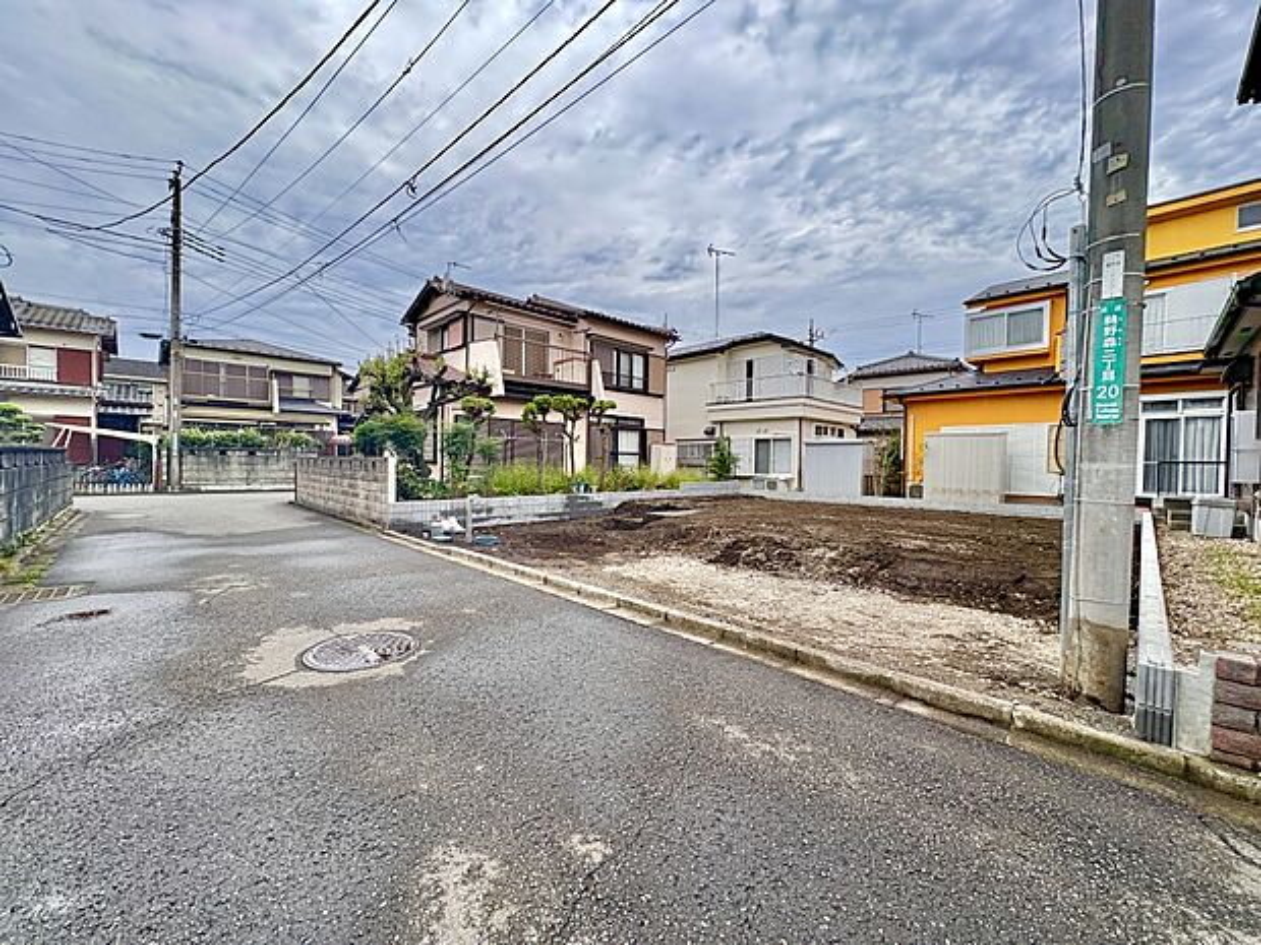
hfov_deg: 102.1
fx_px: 510
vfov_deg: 85.7
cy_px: 472
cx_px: 630
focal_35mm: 14
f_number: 2.2
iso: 50
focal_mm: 2.22
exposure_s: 1/582
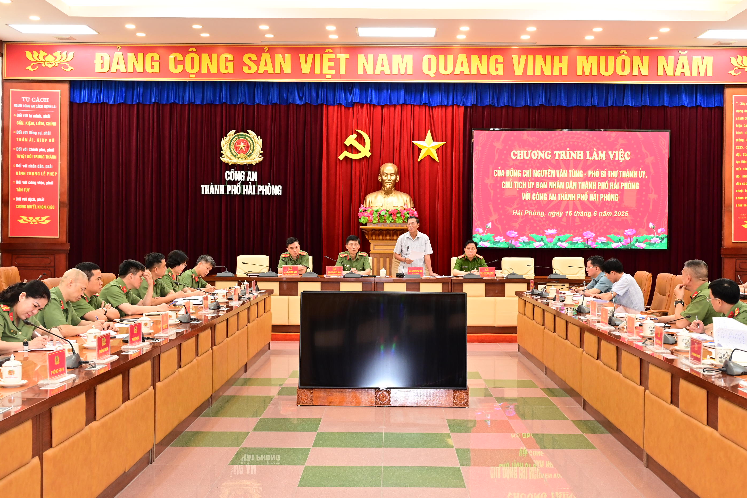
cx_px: 395
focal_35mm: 42
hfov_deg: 46.4
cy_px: 240
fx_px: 871
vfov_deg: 31.9
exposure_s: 1/100
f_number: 5.6
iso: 2500
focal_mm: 39
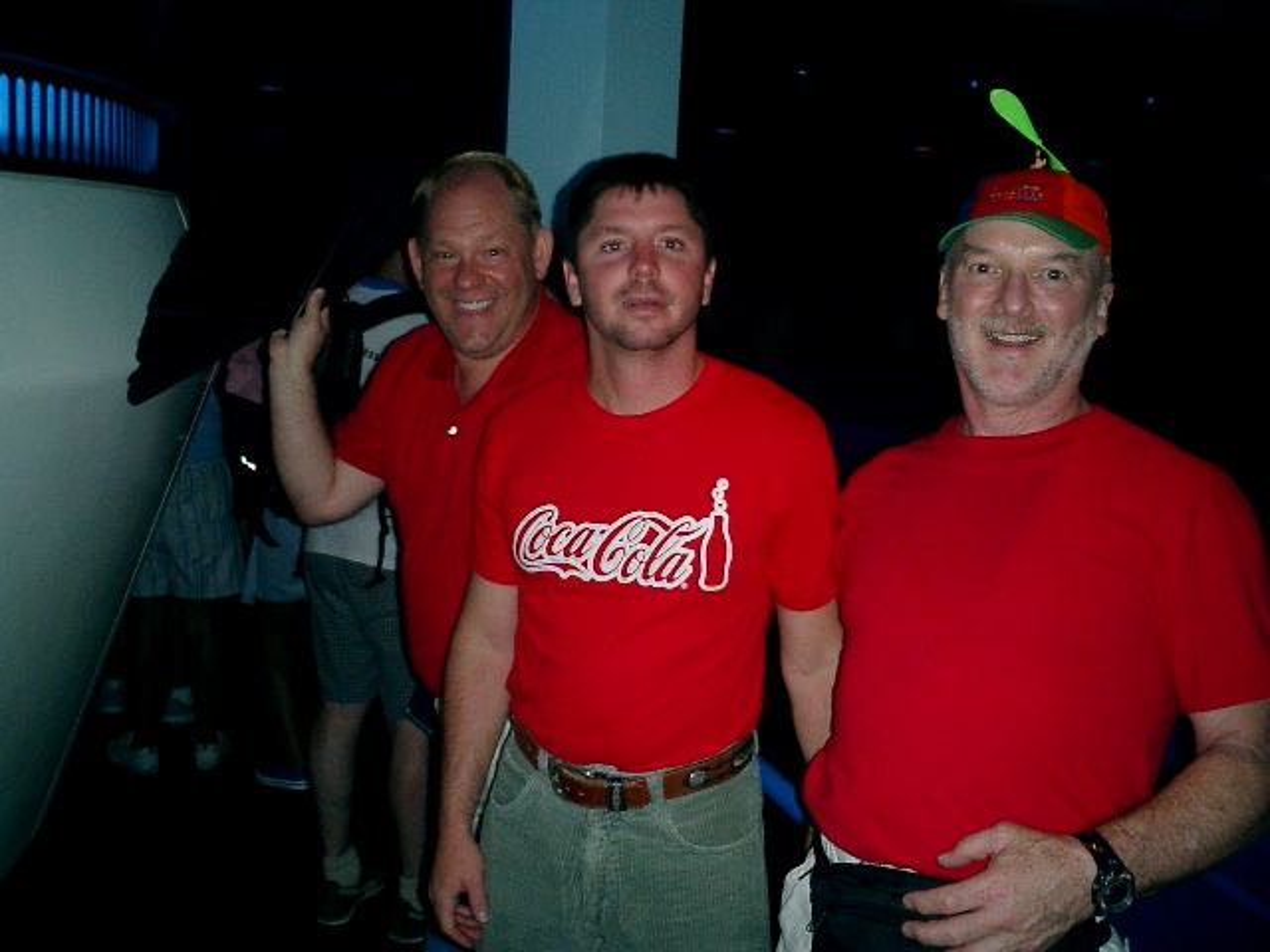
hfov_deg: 51.4
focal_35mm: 36
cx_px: 635
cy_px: 476
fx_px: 1321
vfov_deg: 39.7
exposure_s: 1/30
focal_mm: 7.5
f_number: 3.2
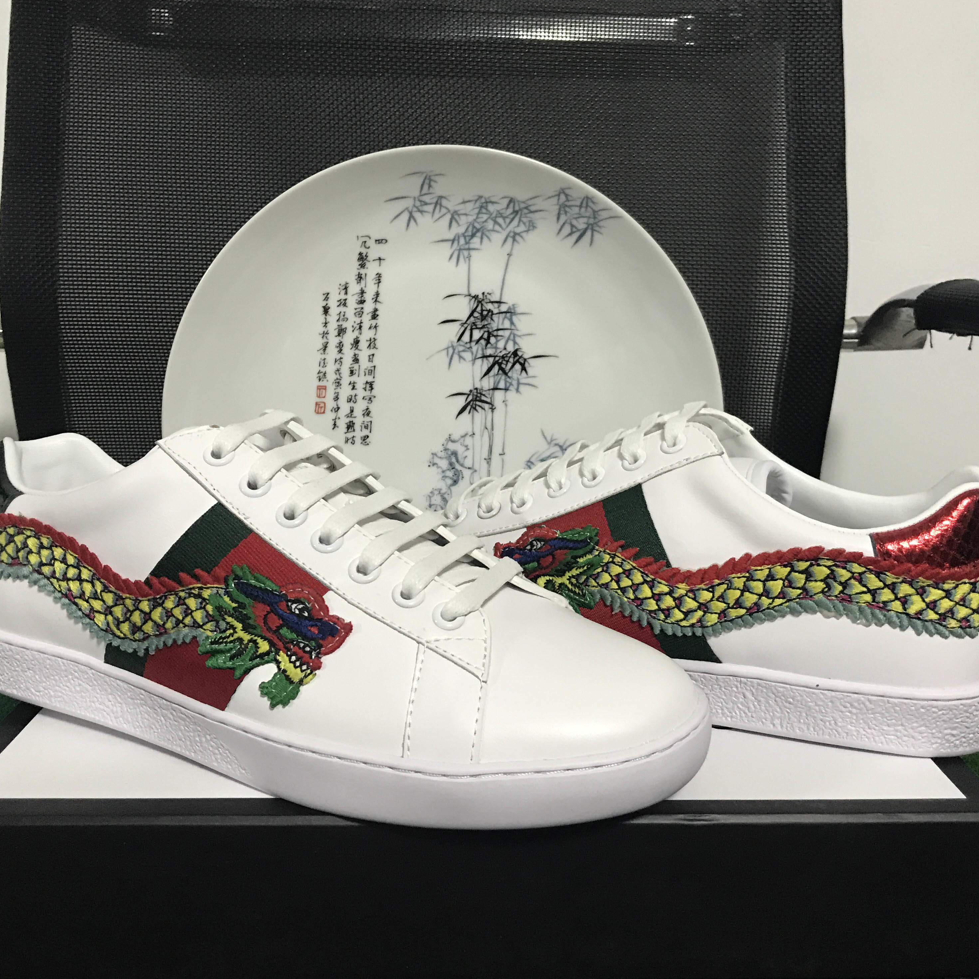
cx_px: 496
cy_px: 485
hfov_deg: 48.4
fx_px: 1088
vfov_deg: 48.5
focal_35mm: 34
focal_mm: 3.99
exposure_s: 1/17
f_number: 1.8
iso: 64
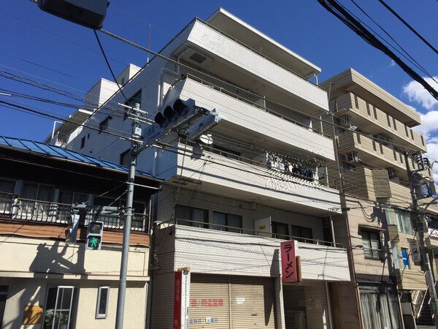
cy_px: 164
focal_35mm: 29
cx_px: 219
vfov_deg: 48.2
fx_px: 367
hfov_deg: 61.7
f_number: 2.2
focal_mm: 4.15
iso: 32
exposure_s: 1/3597
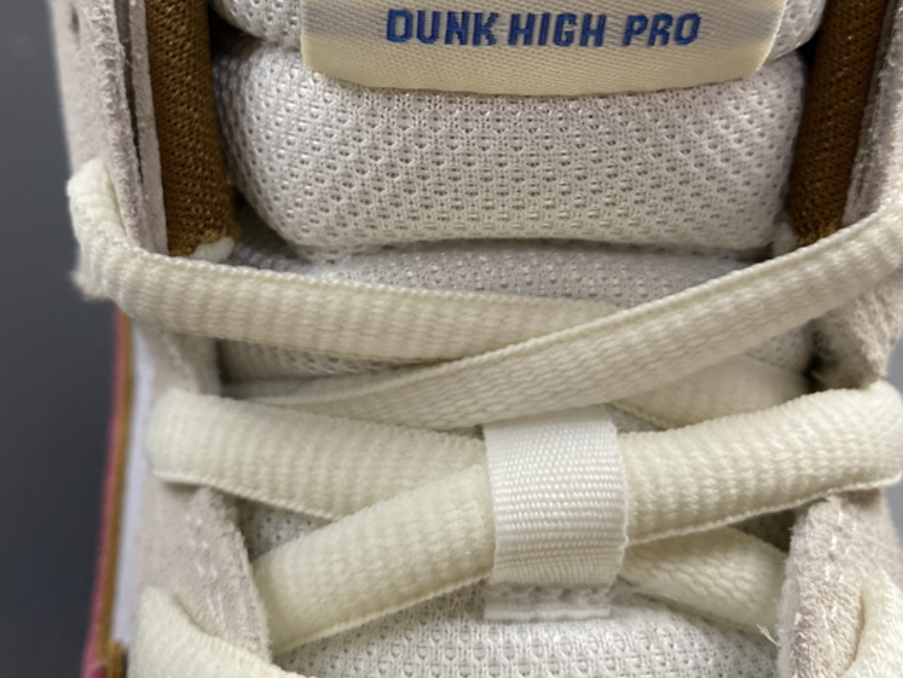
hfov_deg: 45.7
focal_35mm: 41
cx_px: 402
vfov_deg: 34.5
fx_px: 1070
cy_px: 185
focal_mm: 4.25
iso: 125
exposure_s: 1/100
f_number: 1.8
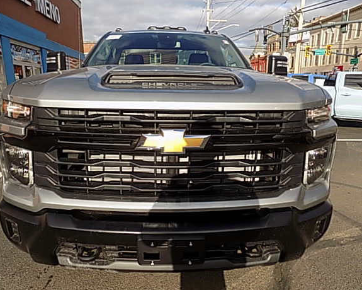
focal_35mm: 25
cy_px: 151
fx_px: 268
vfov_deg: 56.8
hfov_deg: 68.1
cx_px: 174
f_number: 3.1
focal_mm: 4
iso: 80
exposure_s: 1/640
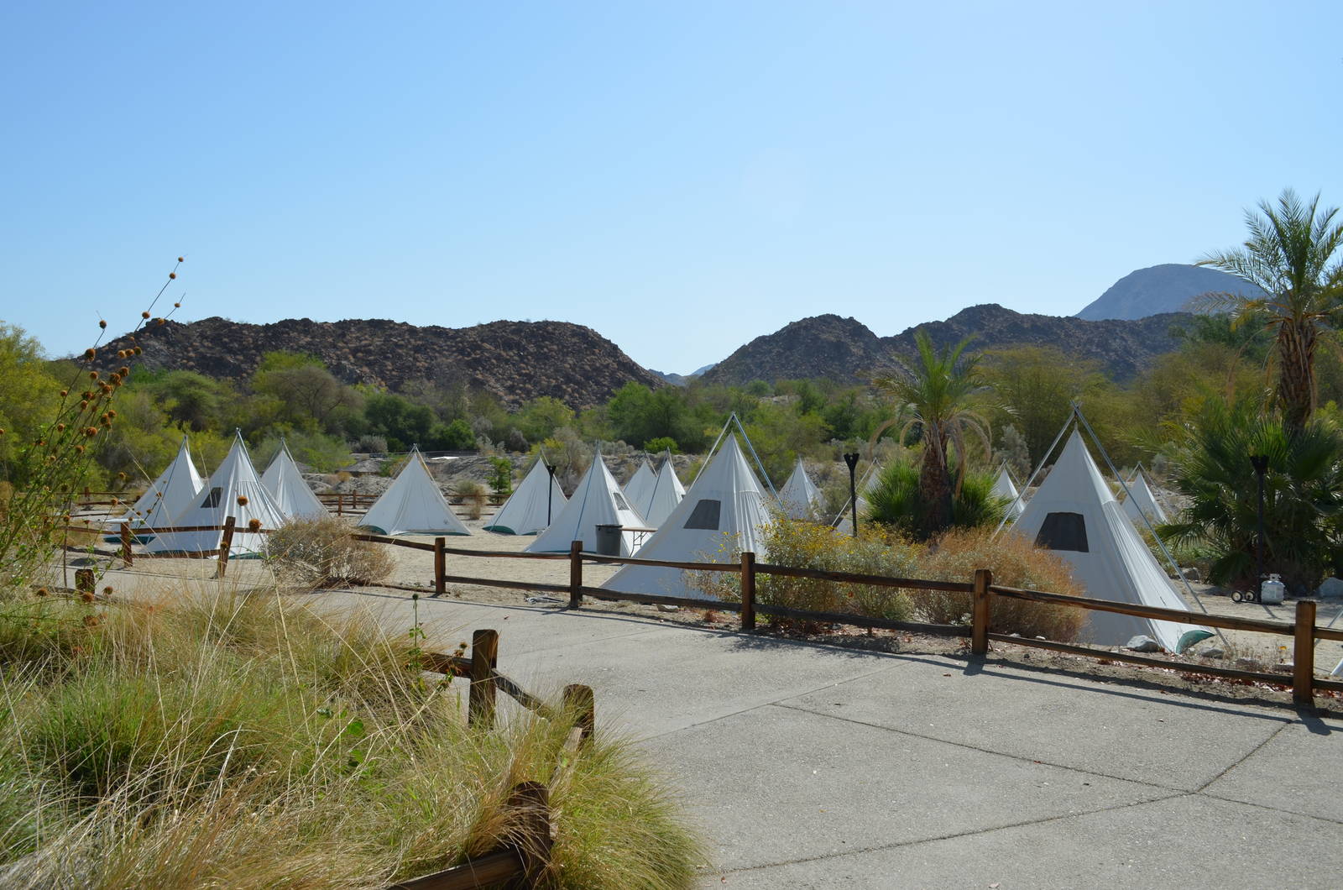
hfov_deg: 62.0
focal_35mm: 30
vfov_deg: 43.4
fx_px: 1117
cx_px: 672
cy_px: 445
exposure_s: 1/320
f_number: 9
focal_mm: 20
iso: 100
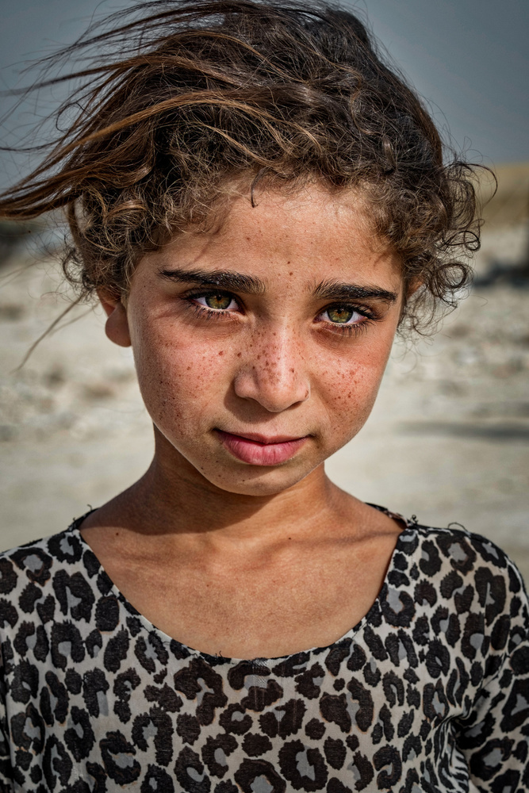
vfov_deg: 23.4
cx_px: 264
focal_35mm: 87
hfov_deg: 15.7
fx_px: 1917
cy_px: 396
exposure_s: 1/350
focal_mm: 57.8
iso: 200
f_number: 7.1
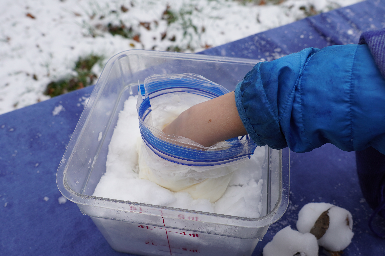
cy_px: 130
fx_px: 348
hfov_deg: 57.9
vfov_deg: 40.5
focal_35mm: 33
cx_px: 189
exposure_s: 1/100
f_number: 5
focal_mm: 21
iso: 100
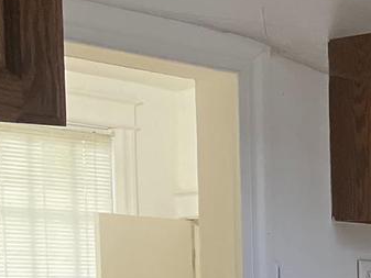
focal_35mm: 111
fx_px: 1190
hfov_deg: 15.9
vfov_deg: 12.8
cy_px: 383
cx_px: 601
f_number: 1.6
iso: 500
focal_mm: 4.2
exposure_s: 1/40
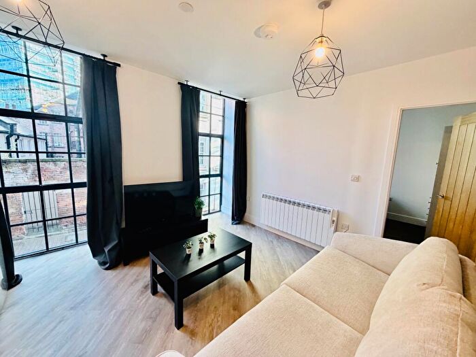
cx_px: 238
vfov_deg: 85.7
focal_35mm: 14
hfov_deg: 102.1
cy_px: 178
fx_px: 193
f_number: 2.2
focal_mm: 2.22
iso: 200
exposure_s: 1/100
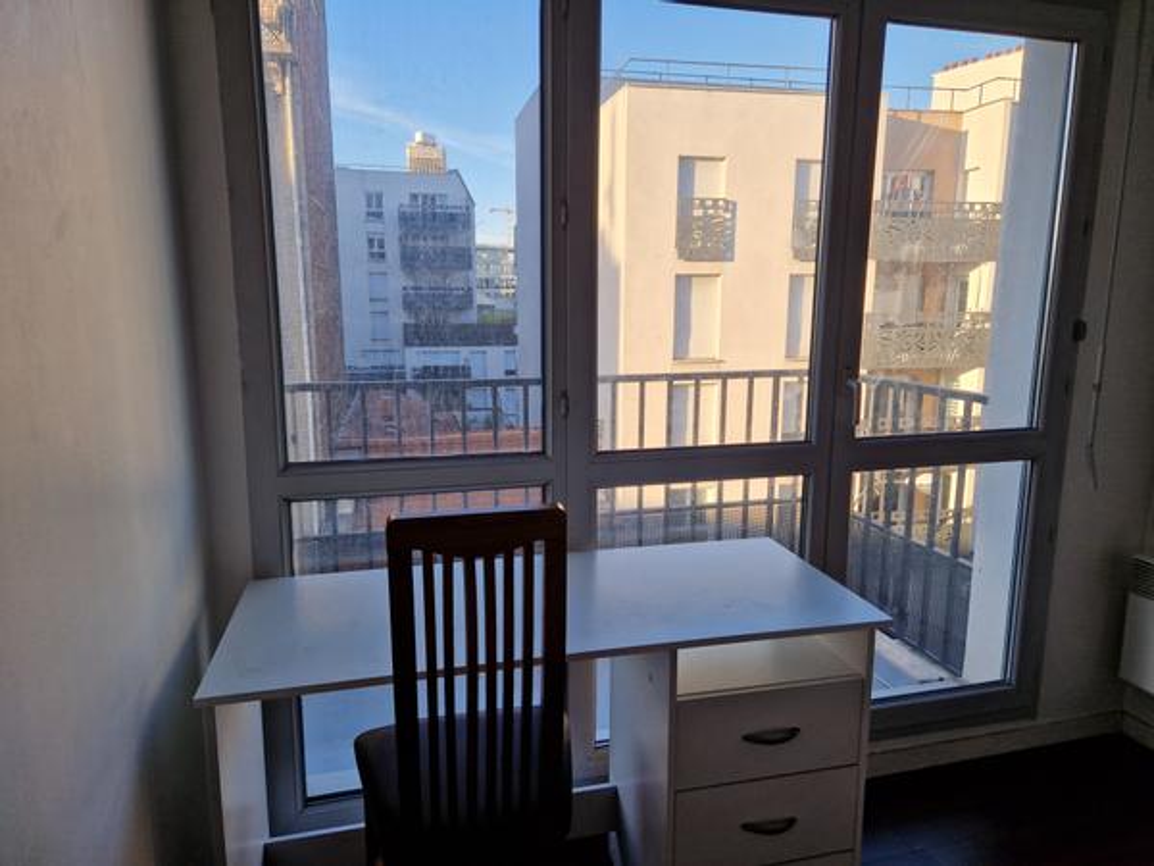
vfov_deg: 58.9
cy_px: 433
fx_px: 767
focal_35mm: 23
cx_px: 577
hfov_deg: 73.9
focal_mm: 5.4
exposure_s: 1/352
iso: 50
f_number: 1.8
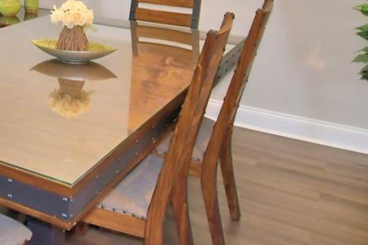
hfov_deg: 34.3
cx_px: 2
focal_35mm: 53
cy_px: -45
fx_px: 542
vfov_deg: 23.4
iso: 400
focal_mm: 10
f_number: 4.5
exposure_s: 1/30
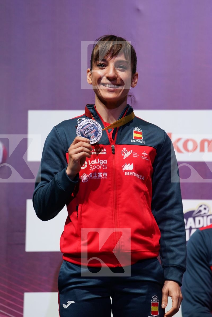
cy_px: 158
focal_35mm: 198
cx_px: 106
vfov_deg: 10.4
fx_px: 1749
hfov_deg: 6.9
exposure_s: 1/250
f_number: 3.5
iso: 1250
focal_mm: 198
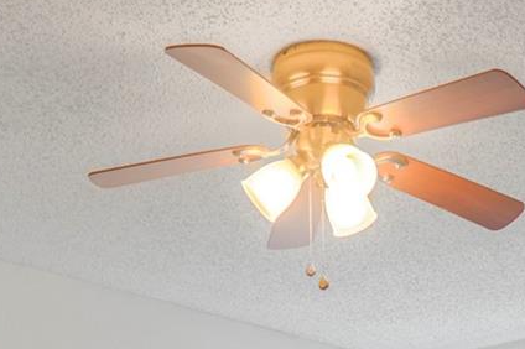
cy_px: 604
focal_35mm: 68
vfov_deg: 16.9
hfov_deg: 29.4
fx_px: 991
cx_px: 359
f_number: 2
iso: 100
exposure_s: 1/30
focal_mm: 12
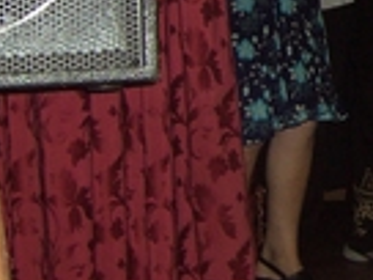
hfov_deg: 11.1
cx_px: 724
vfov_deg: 8.9
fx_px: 1756
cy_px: -135
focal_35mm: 163
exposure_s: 1/50
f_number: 2.8
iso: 100
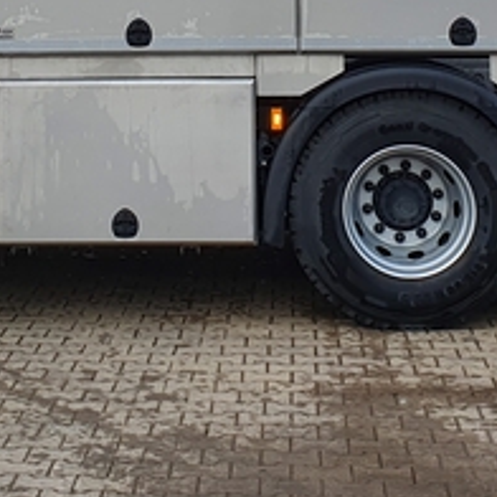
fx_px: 1527
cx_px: 160
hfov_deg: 18.4
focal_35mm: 94
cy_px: -89
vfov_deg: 17.7
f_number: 2.4
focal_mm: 4.32
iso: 50
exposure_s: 1/202
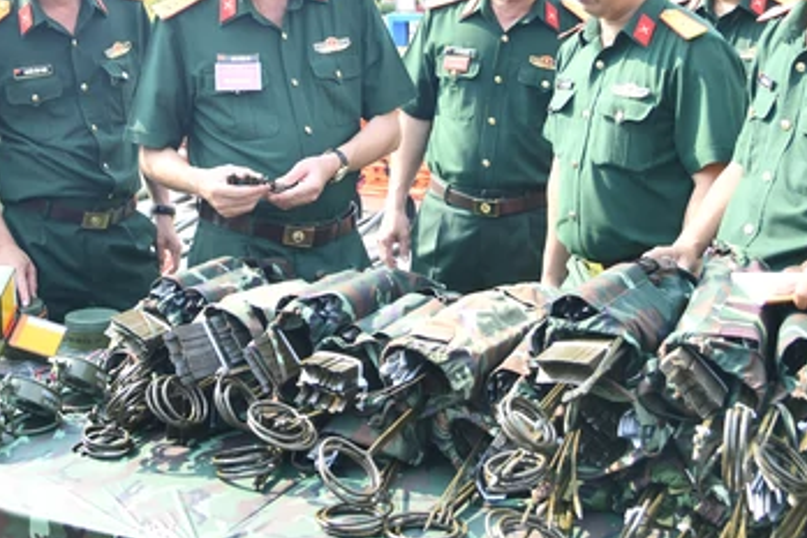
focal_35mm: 55
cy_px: -17
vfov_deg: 23.5
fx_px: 1233
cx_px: 193
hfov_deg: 35.4
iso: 160
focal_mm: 24
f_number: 4.5
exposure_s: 1/200
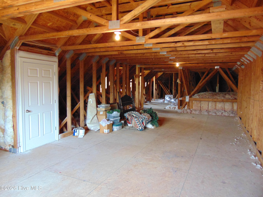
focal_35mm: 25
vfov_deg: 54.9
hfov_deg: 69.4
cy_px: 98
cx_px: 132
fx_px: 190
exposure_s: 1/25
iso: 400
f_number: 3
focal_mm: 4.5
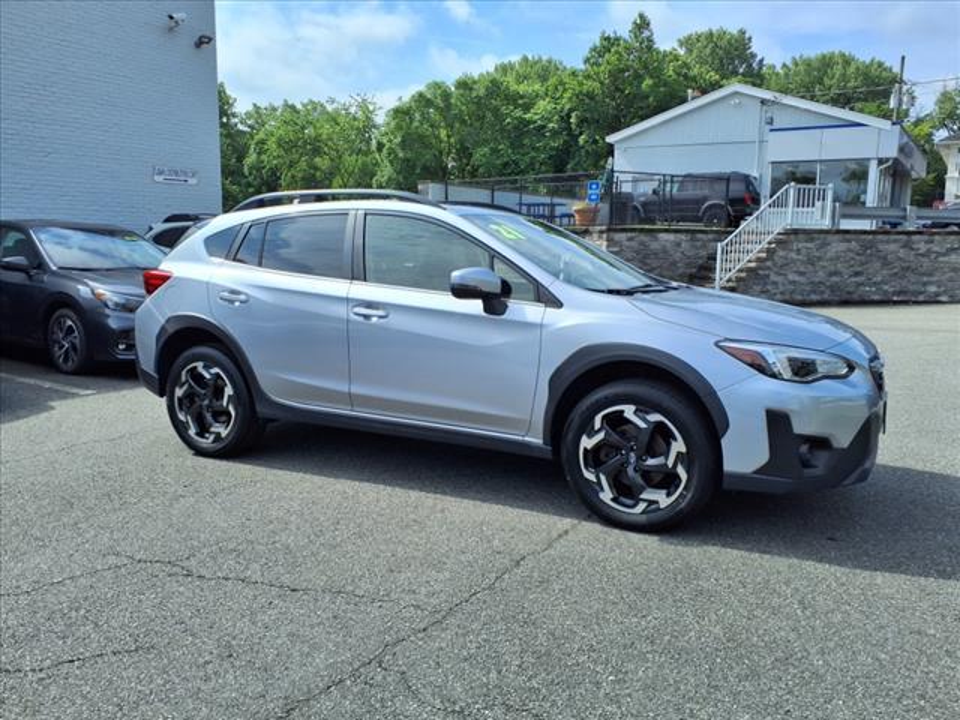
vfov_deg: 51.4
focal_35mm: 27
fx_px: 749
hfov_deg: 65.3
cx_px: 480
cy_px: 360
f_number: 1.9
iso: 40
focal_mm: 3.58
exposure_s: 1/2500
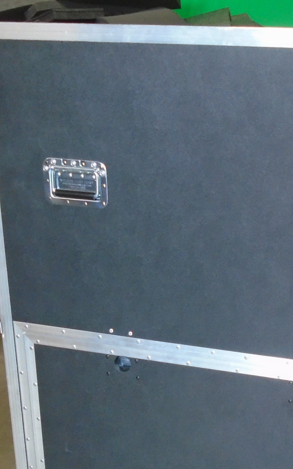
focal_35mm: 59
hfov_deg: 21.4
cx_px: 274
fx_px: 754
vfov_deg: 34.2
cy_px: 321
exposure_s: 1/30
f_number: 3.2
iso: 250
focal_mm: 4.6
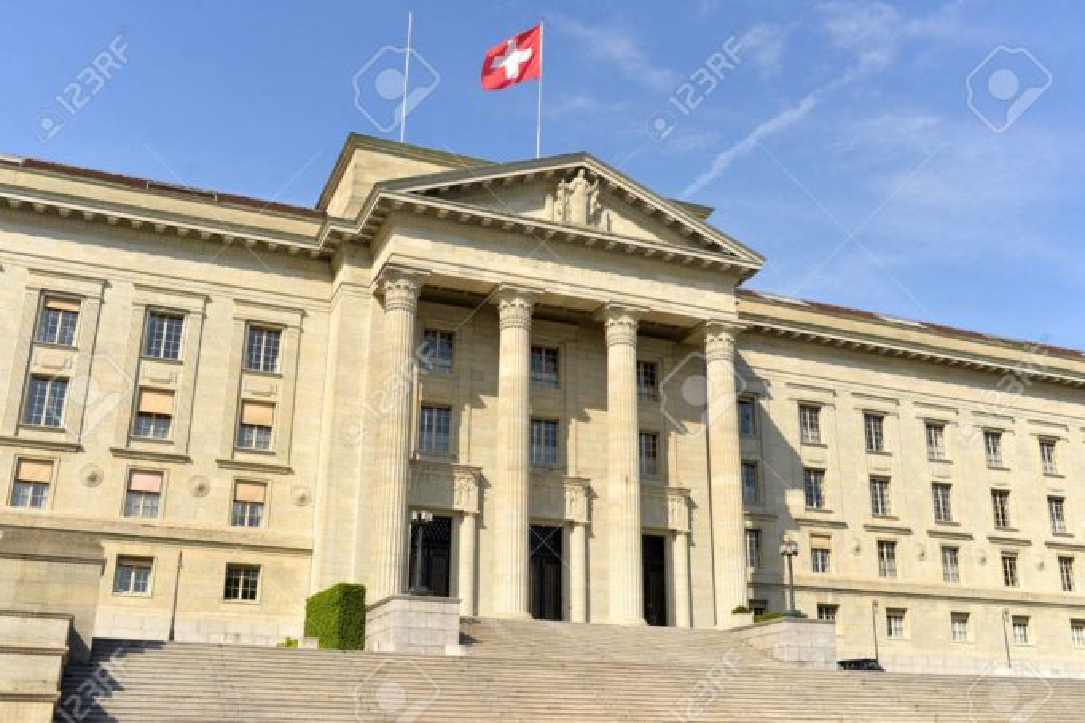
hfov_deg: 54.4
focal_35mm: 35
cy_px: 362
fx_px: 1055
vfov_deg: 37.9
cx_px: 542
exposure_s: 1/2500
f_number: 5.6
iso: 400
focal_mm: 35
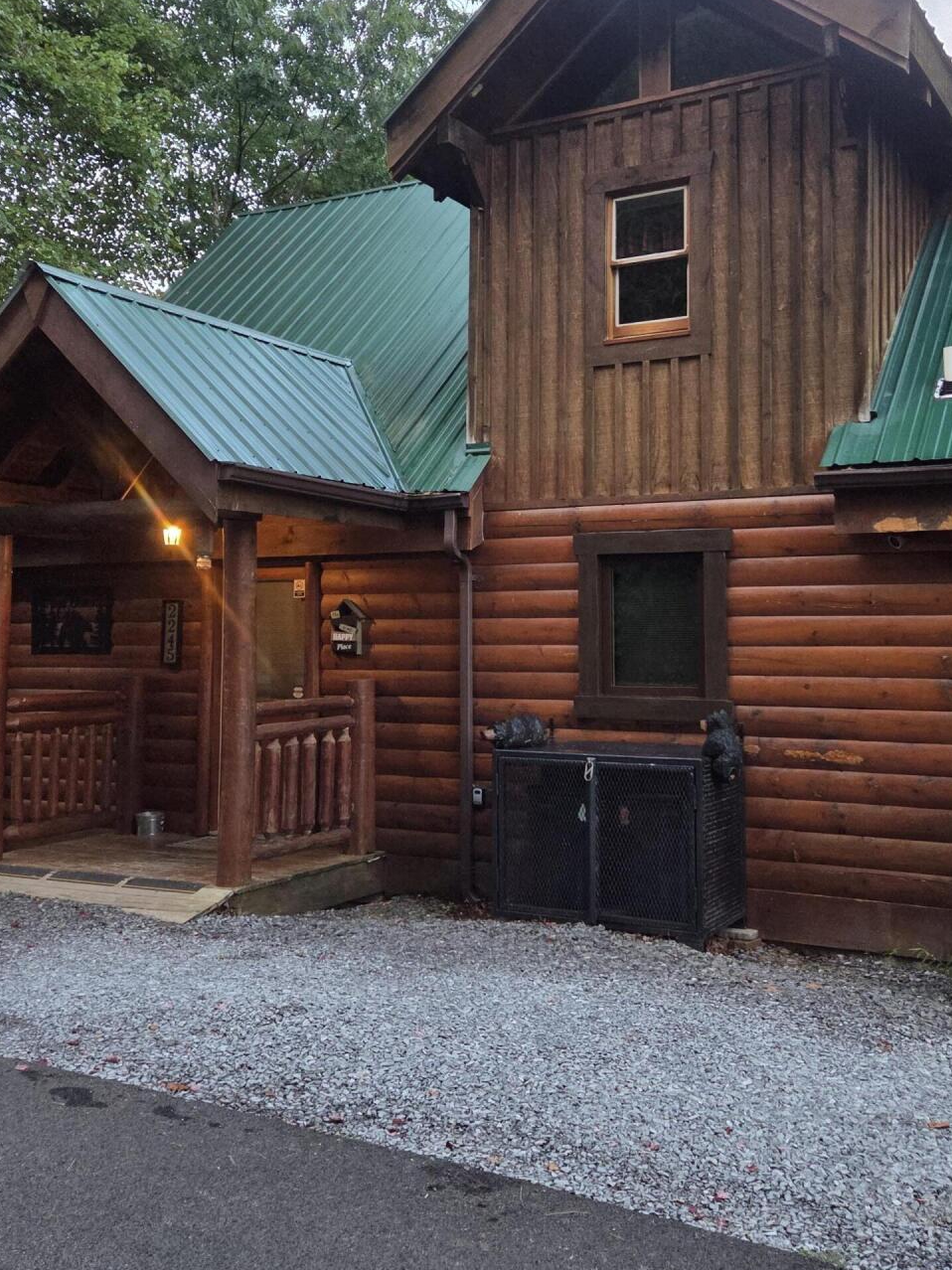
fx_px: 1321
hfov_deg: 39.5
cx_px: 550
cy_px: 555
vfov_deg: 51.2
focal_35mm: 36
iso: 400
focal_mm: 5.4
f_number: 1.8
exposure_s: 1/120
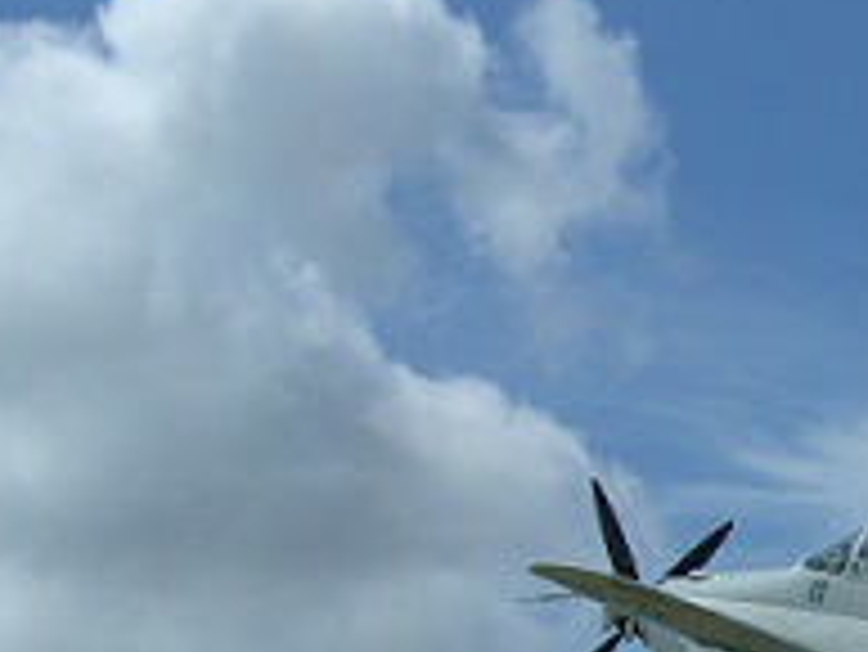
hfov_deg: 13.7
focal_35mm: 139
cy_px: 704
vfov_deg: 10.6
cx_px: 1129
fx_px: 3488
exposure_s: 1/500
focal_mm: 9.6
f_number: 6.2
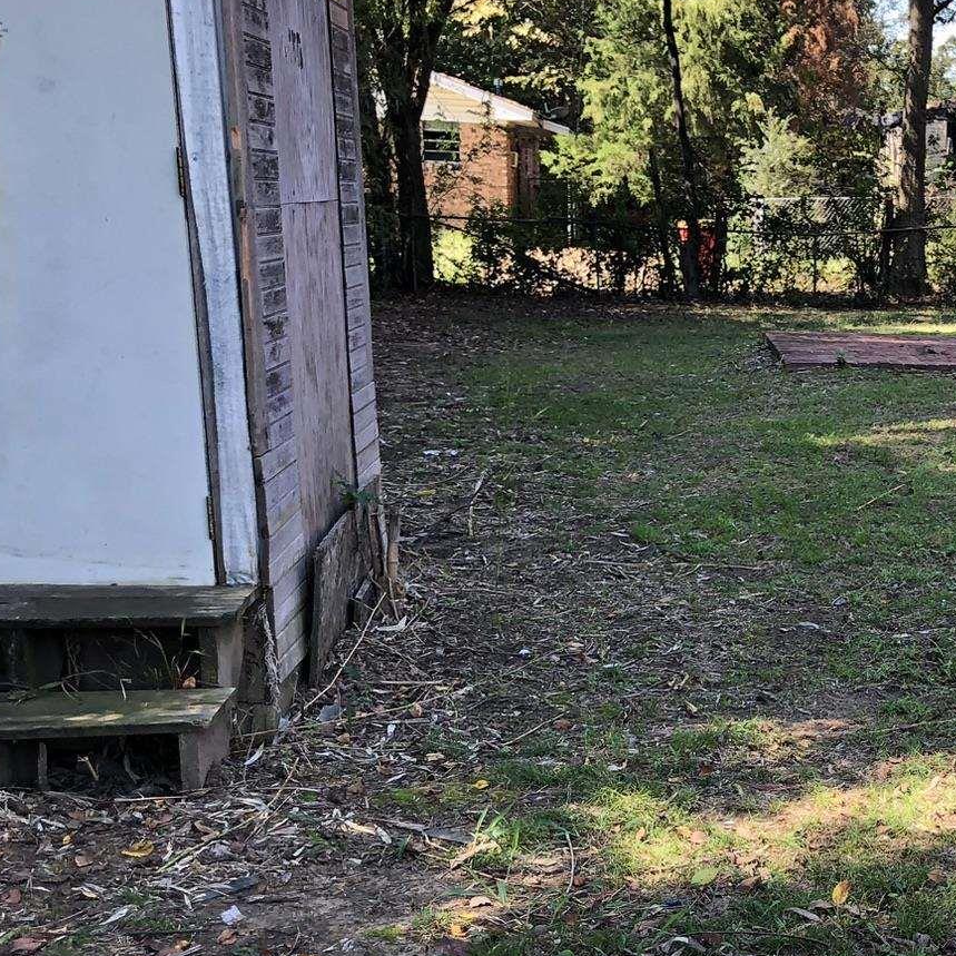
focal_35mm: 59
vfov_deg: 28.4
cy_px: 771
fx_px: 1843
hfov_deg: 26.9
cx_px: 1024
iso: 32
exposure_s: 1/120
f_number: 1.8
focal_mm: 3.99
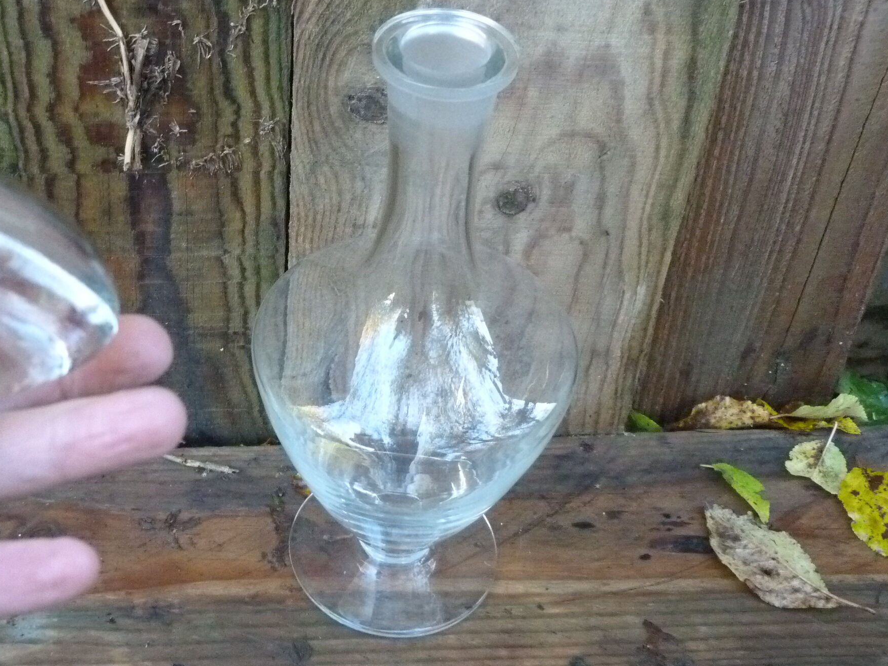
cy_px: 279
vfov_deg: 28.5
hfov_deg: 37.1
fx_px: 1308
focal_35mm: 51
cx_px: 304
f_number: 3.1
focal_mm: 6.3
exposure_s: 1/60
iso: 800
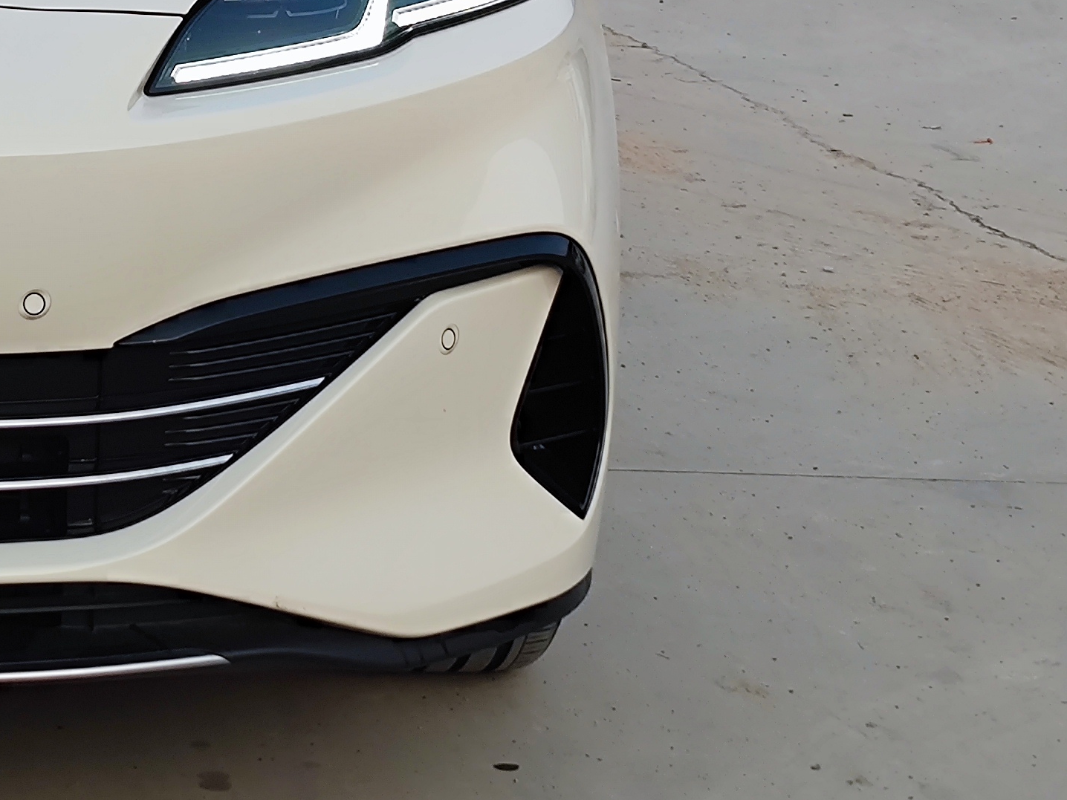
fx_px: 3329
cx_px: -325
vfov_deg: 13.3
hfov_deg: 17.1
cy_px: -204
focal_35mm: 108
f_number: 1.95
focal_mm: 7.59
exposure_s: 1/710
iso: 50
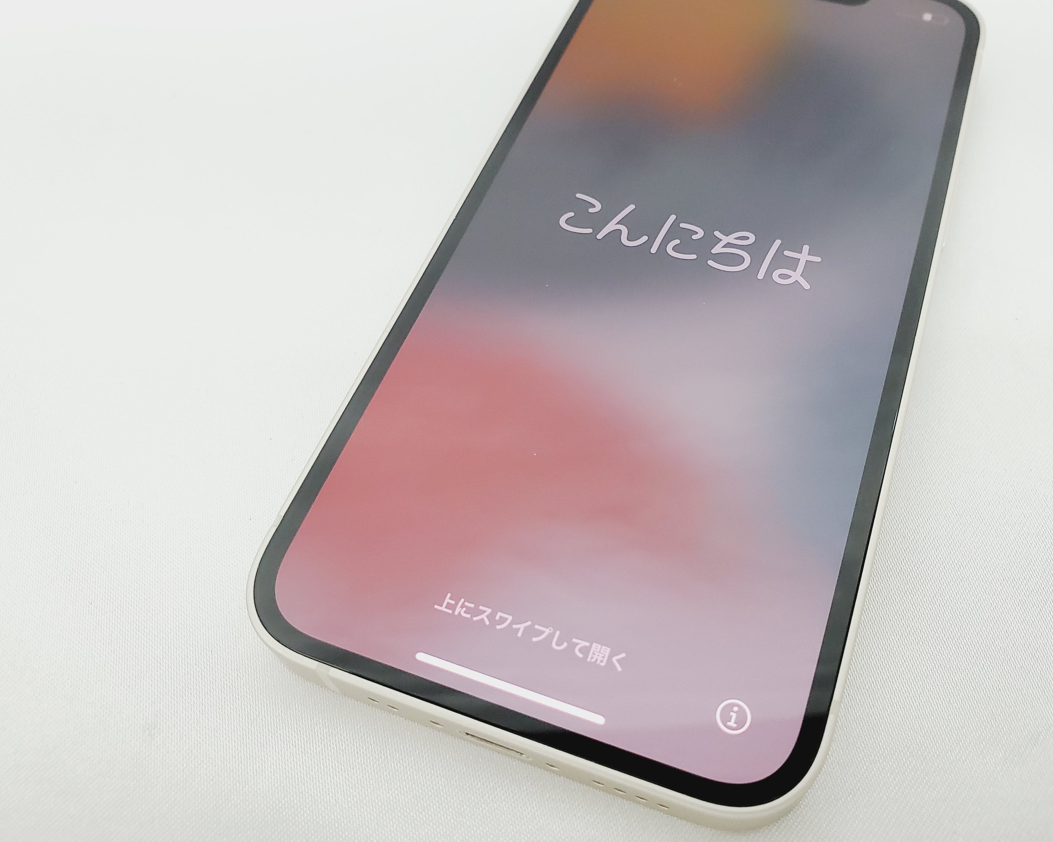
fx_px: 935
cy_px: 380
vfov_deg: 48.4
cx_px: 608
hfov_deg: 58.5
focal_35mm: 30
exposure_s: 1/100
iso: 320
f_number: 2.4
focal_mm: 4.3
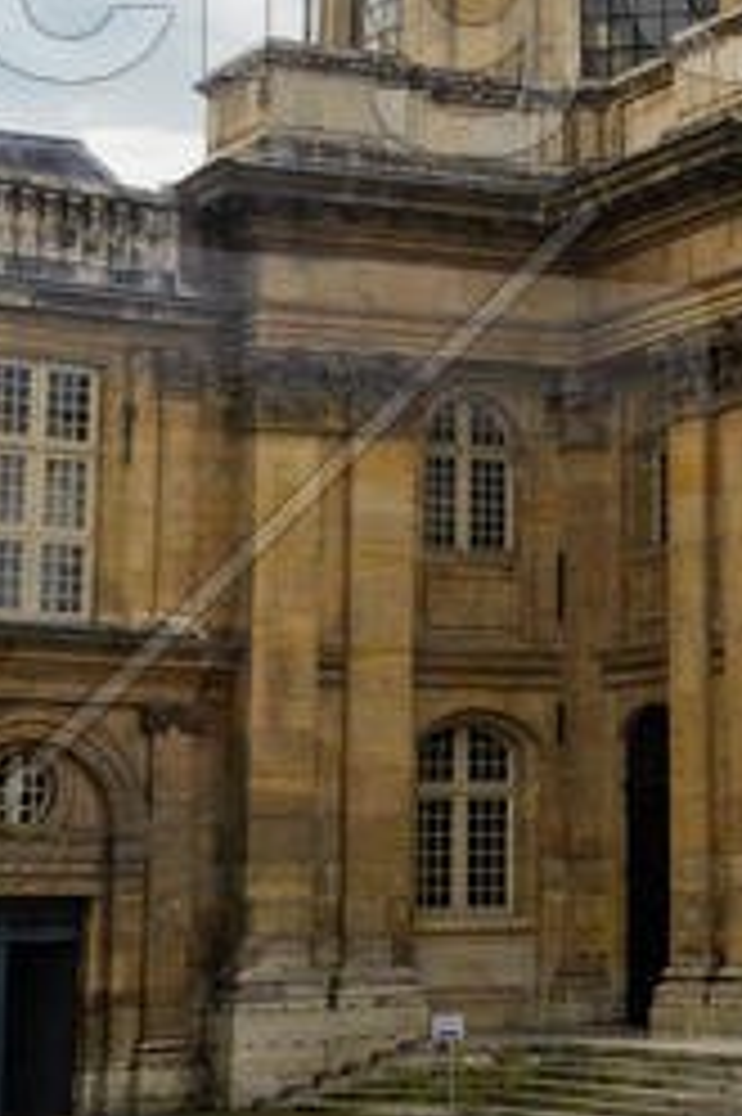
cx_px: 827
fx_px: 3034
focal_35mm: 98
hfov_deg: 13.6
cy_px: -32
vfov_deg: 20.1
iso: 1600
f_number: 6.7
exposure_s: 1/1500
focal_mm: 28
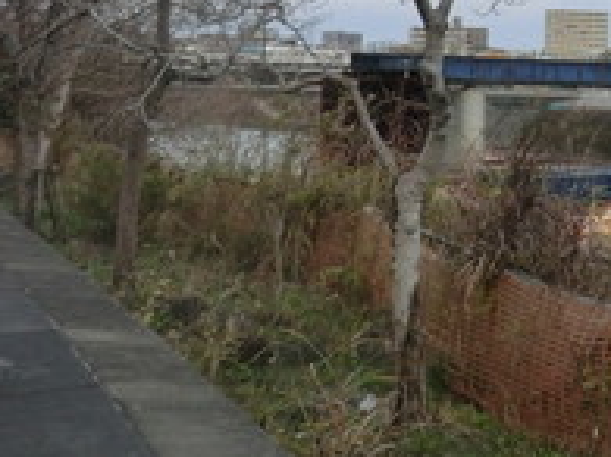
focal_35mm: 67
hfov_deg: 26.6
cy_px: 13
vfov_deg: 21.2
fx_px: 1182
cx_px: 680
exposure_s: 1/320
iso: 80
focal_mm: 5.2
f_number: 3.5
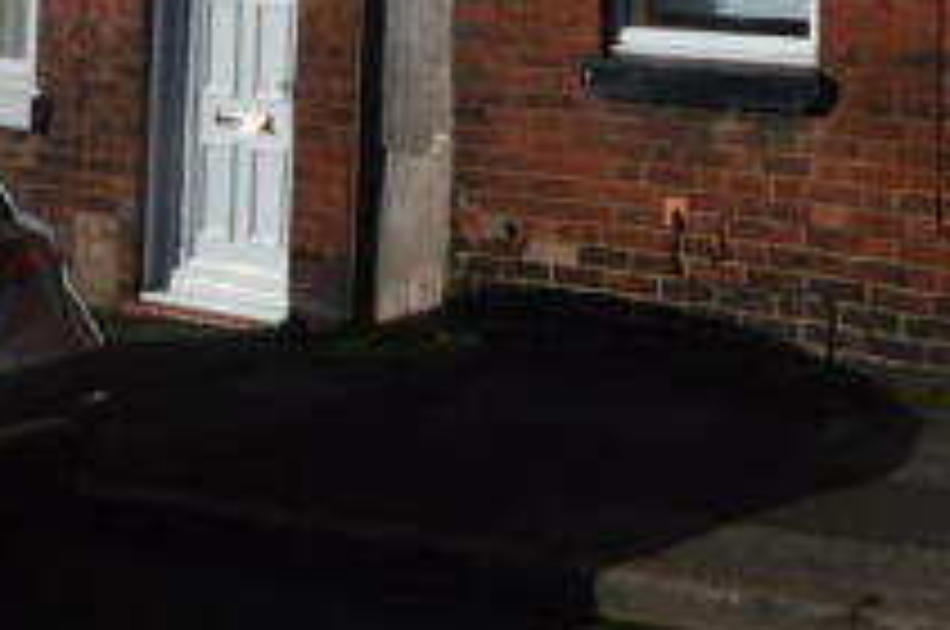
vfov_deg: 20.2
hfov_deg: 30.3
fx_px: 1595
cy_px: -216
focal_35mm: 61
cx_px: 995
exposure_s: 1/500
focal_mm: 13
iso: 220
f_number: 11
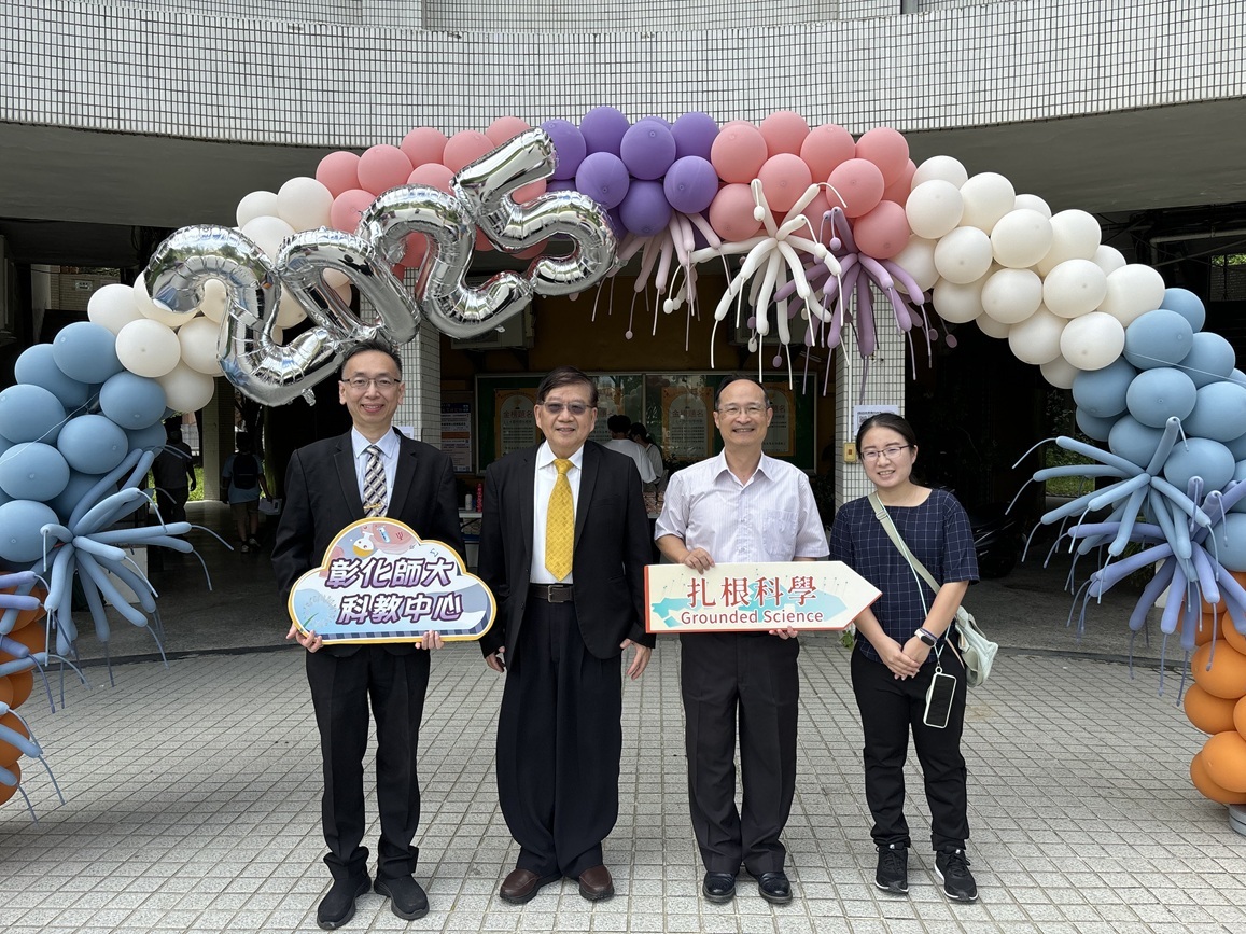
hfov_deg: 67.3
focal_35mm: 26
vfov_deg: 53.0
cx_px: 623
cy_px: 467
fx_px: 936
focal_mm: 5.96
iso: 50
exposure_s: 1/1164
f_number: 1.6
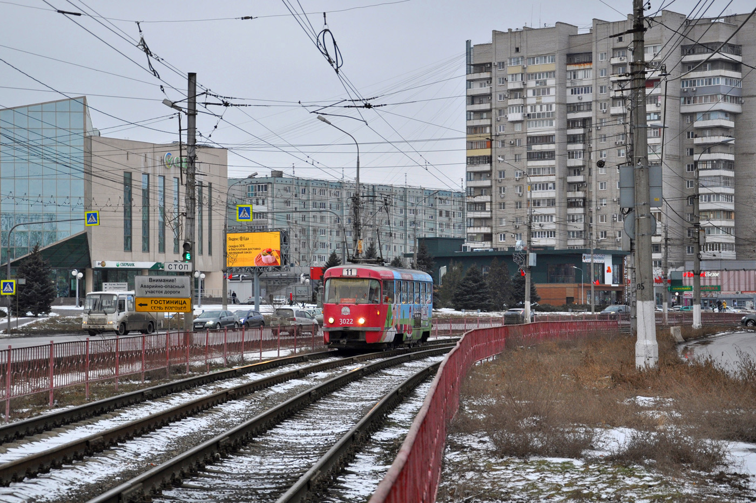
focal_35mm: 87
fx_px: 1825
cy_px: 252
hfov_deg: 23.4
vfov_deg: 15.7
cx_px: 378
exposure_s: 1/250
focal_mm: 58
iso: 400
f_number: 5.3
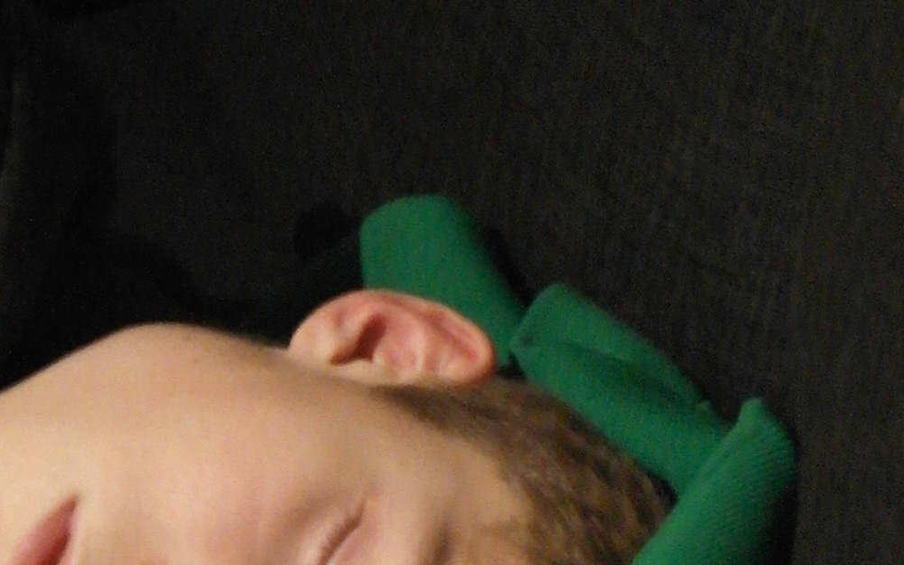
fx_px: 7291
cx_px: -500
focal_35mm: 296
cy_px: 522
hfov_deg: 7.0
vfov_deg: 4.4
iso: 1600
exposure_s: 1/6
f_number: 4.5
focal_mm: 35
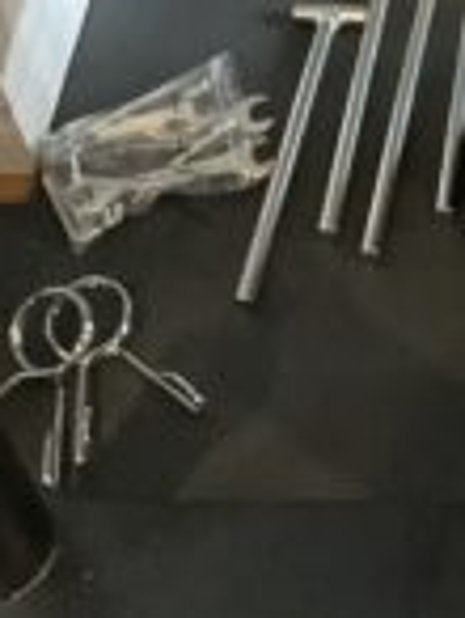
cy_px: -432
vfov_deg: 17.0
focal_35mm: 99
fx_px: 1768
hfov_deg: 14.1
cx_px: 683
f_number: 1.8
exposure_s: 1/30
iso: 400
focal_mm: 3
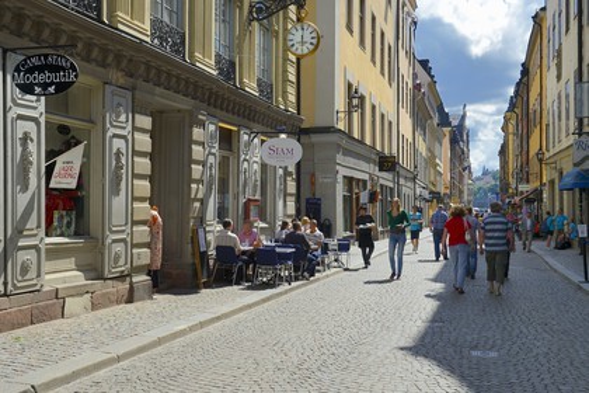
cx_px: 294
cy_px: 196
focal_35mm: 38
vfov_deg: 35.1
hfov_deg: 50.7
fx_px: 622
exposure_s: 1/250
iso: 100
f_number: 8
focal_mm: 38
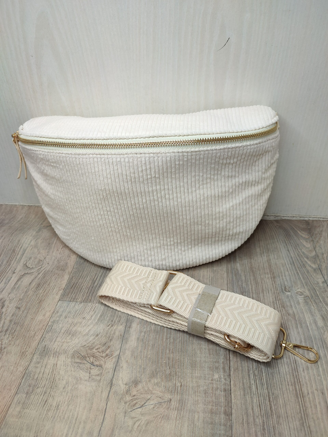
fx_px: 316
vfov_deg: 69.4
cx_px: 164
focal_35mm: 25
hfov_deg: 54.9
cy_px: 218
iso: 88
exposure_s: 1/100
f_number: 1.9
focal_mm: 6.04
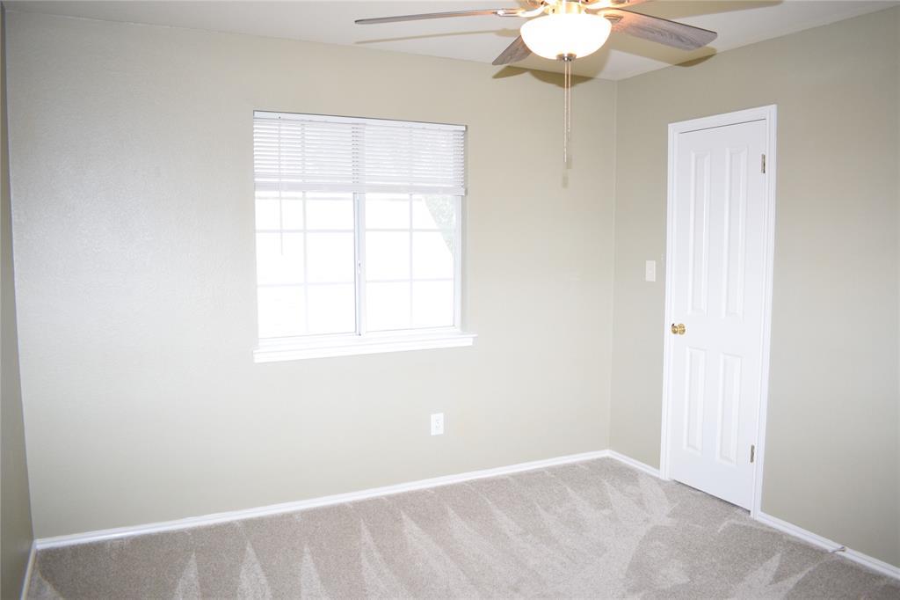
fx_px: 675
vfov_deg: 47.9
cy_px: 300
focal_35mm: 27
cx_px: 450
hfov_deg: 67.4
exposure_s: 1/60
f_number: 4
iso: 450
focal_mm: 18
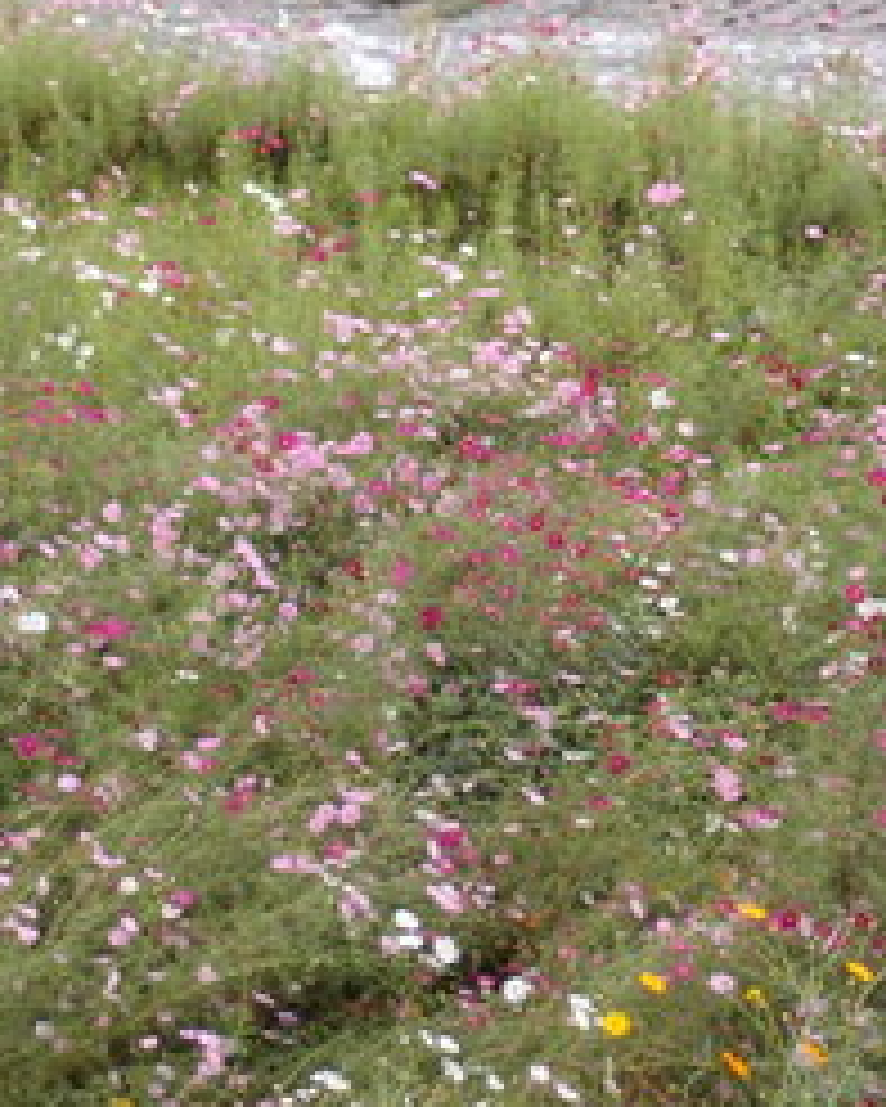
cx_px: 612
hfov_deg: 11.4
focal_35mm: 135
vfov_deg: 14.3
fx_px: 4422
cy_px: 567
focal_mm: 15.27
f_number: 2.2
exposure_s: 1/160
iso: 125
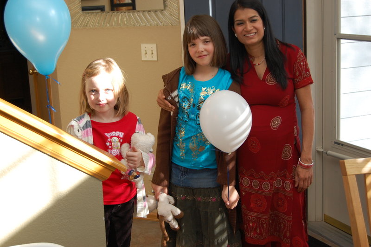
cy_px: 124
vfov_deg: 23.7
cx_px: 186
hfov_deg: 35.1
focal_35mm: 57
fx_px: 587
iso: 400
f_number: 6.3
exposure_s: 1/160
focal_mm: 38
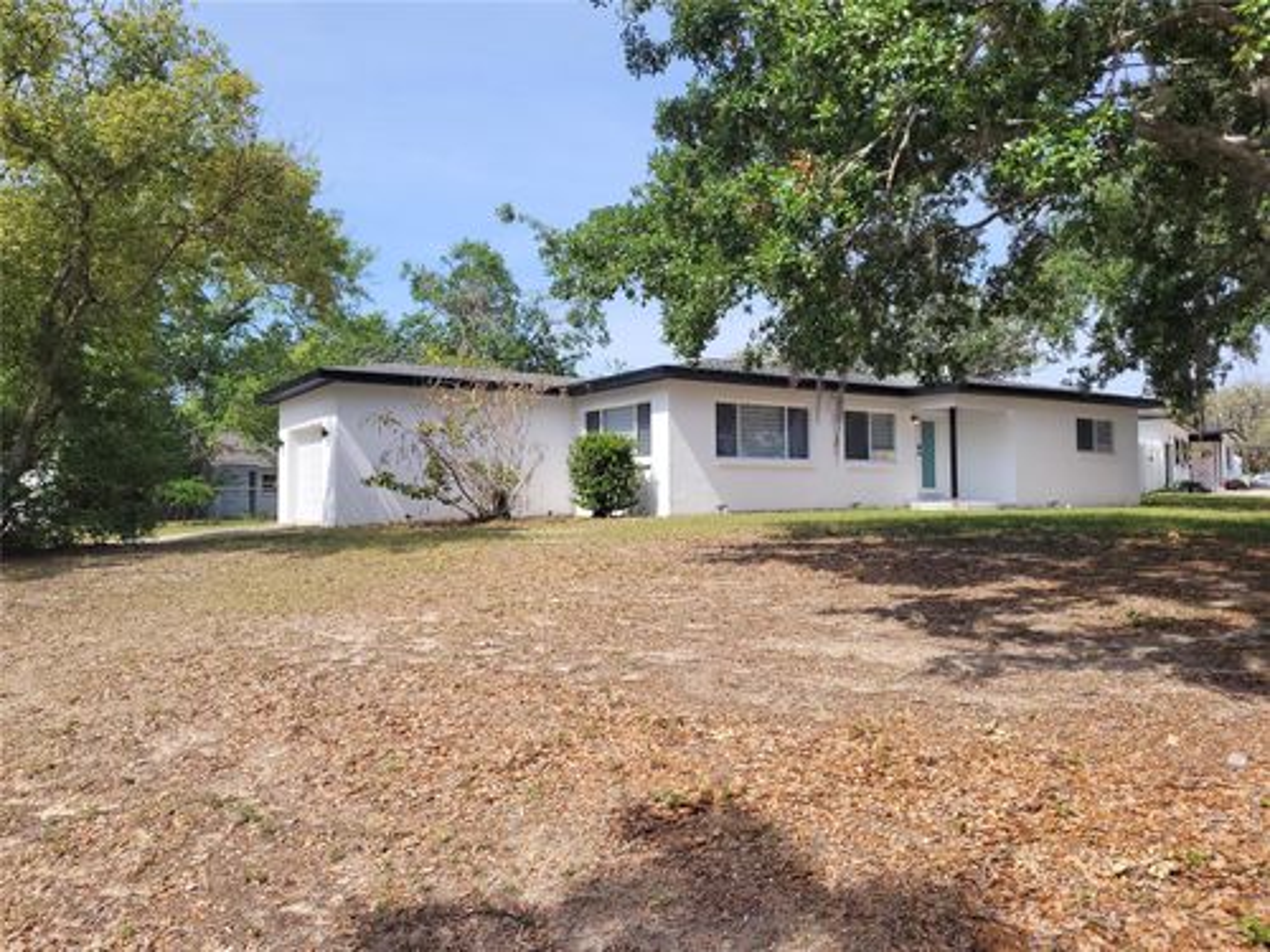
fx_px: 954
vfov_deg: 53.1
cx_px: 635
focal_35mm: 26
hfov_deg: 67.3
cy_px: 476
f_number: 1.8
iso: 40
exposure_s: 1/1714
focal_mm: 5.4
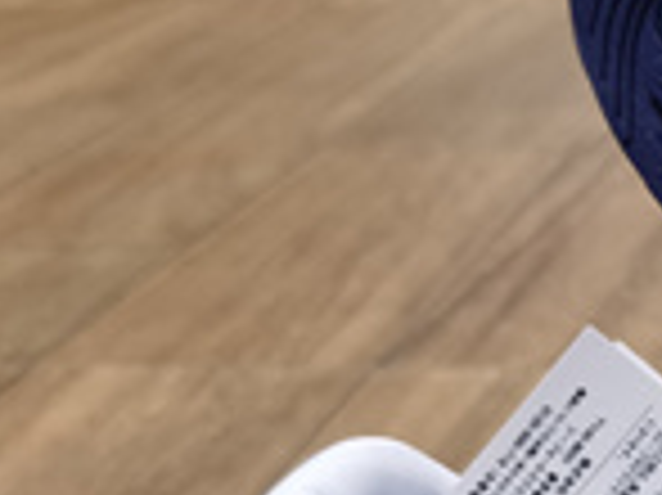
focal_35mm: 92
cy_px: 601
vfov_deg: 15.4
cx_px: 1112
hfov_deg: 18.0
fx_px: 1758
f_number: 1.6
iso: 250
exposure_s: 1/45.5
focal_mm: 5.56
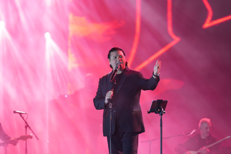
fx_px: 1284
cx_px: 116
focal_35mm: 200
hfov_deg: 10.3
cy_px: 77
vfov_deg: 6.9
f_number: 2.8
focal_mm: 200
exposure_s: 1/400
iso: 1250
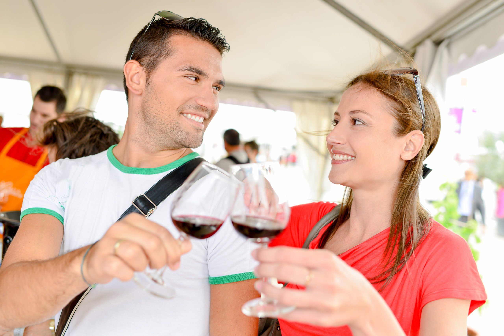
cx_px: 252
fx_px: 490
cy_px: 168
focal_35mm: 35
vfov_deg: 37.9
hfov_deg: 54.4
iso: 160
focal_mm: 35
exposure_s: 1/250
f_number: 3.2
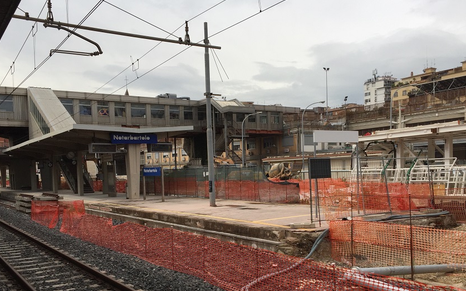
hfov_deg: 54.0
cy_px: 191
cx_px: 230
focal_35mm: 36
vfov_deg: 35.0
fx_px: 457
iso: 32
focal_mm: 4.15
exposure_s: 1/3049
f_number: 2.2
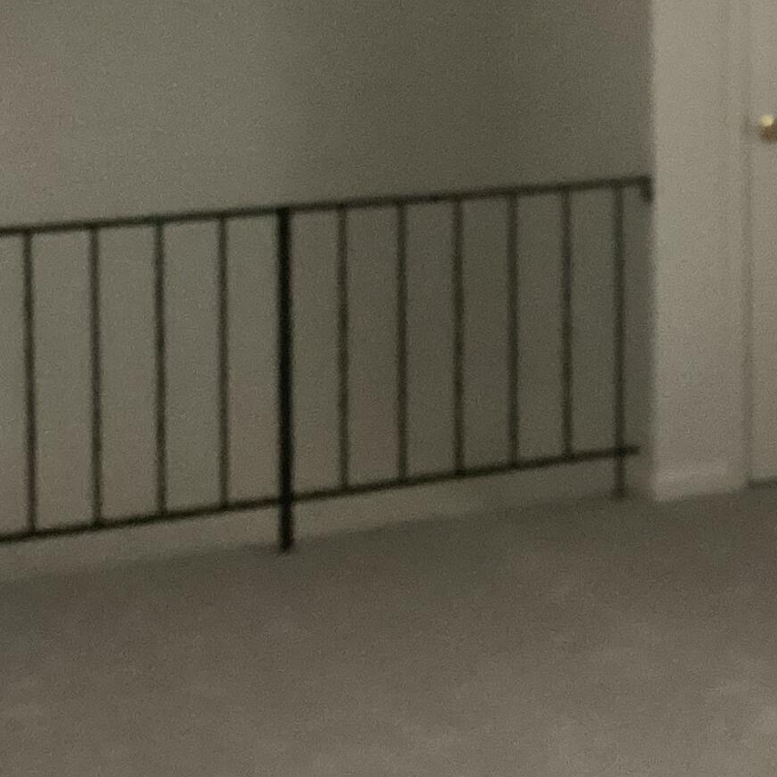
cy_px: 4
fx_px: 2387
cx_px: 922
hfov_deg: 17.6
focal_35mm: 94
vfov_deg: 18.0
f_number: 2.4
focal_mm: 3.3
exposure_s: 1/60
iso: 400
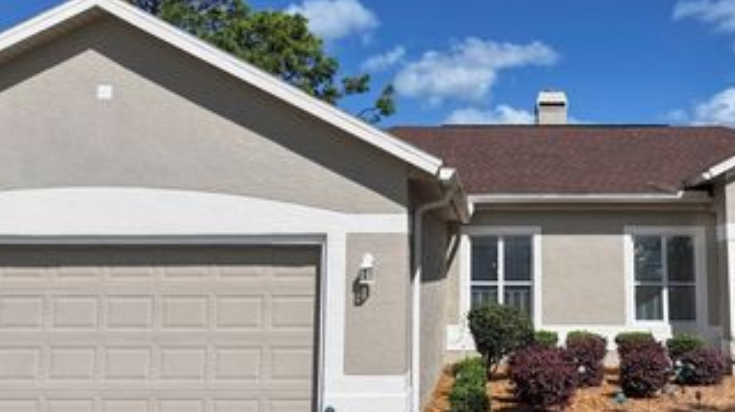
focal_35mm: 41
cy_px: 171
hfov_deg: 48.7
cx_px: 479
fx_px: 799
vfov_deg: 28.9
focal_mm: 12.29
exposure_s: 1/3200
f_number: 2.8
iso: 110
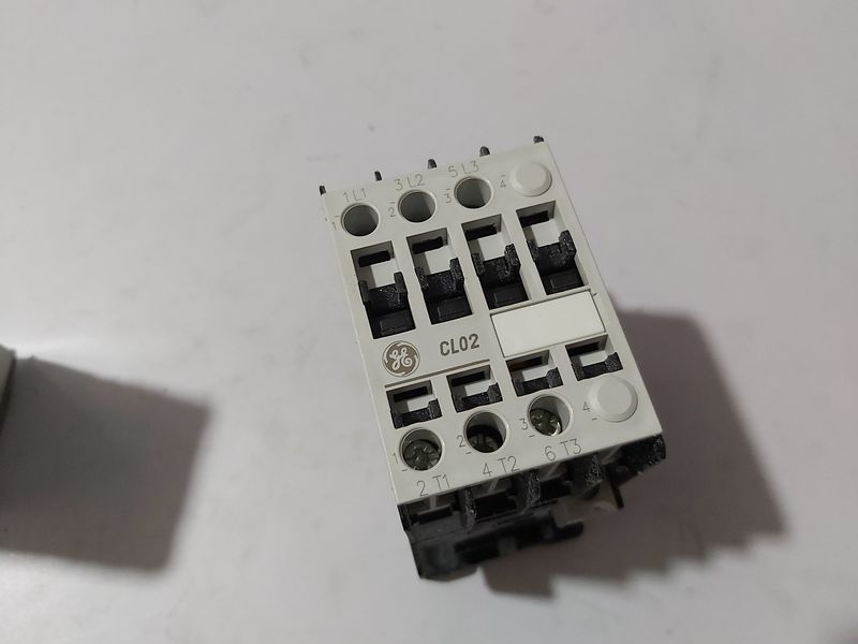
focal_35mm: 26
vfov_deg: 53.1
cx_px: 429
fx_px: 644
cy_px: 322
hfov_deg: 67.3
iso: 250
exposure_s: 1/50
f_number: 1.7
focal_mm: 3.92
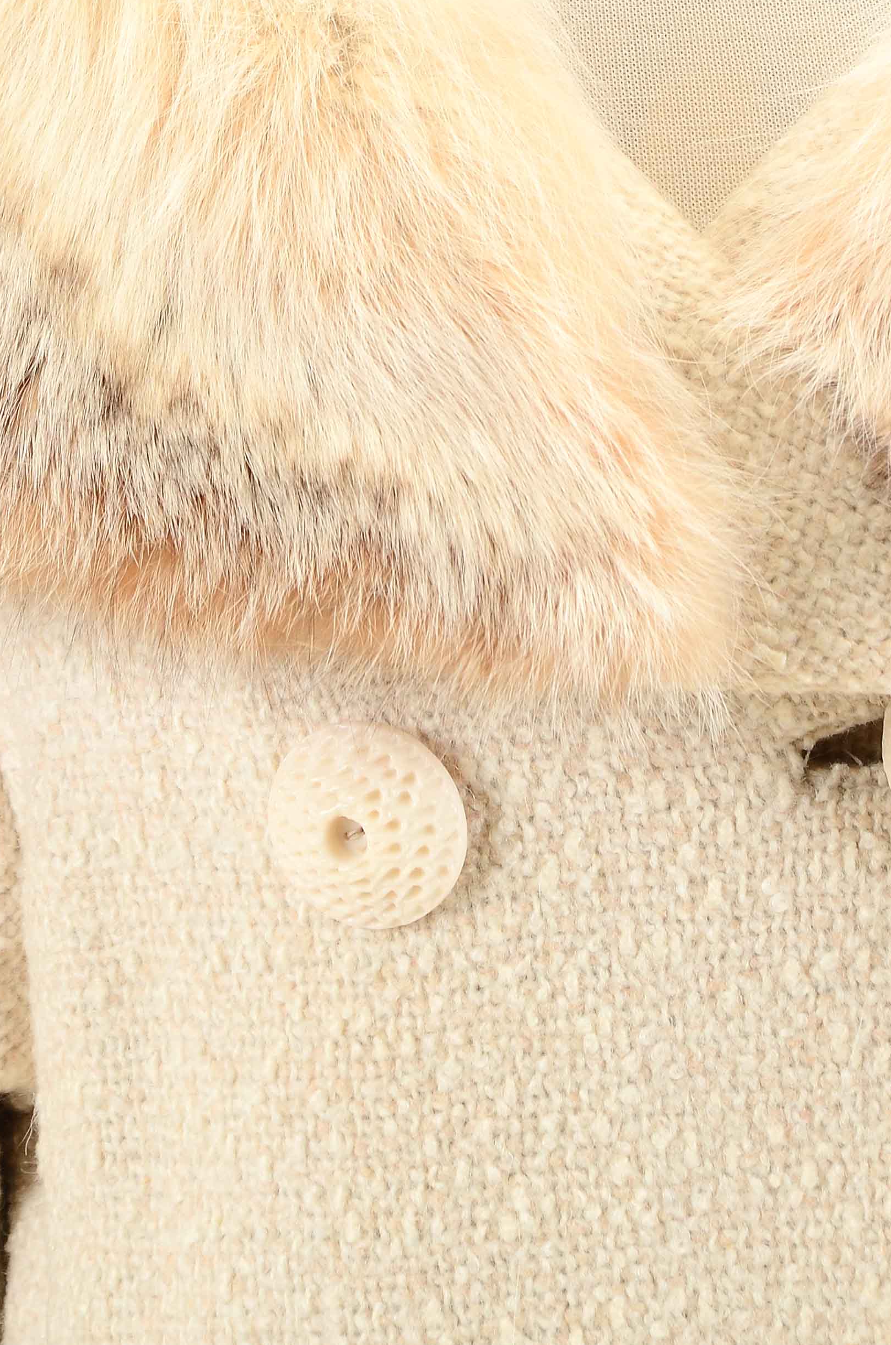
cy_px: 118
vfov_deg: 6.5
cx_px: 718
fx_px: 11857
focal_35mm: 318
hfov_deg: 4.3
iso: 160
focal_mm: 105
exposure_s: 1/80
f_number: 7.1
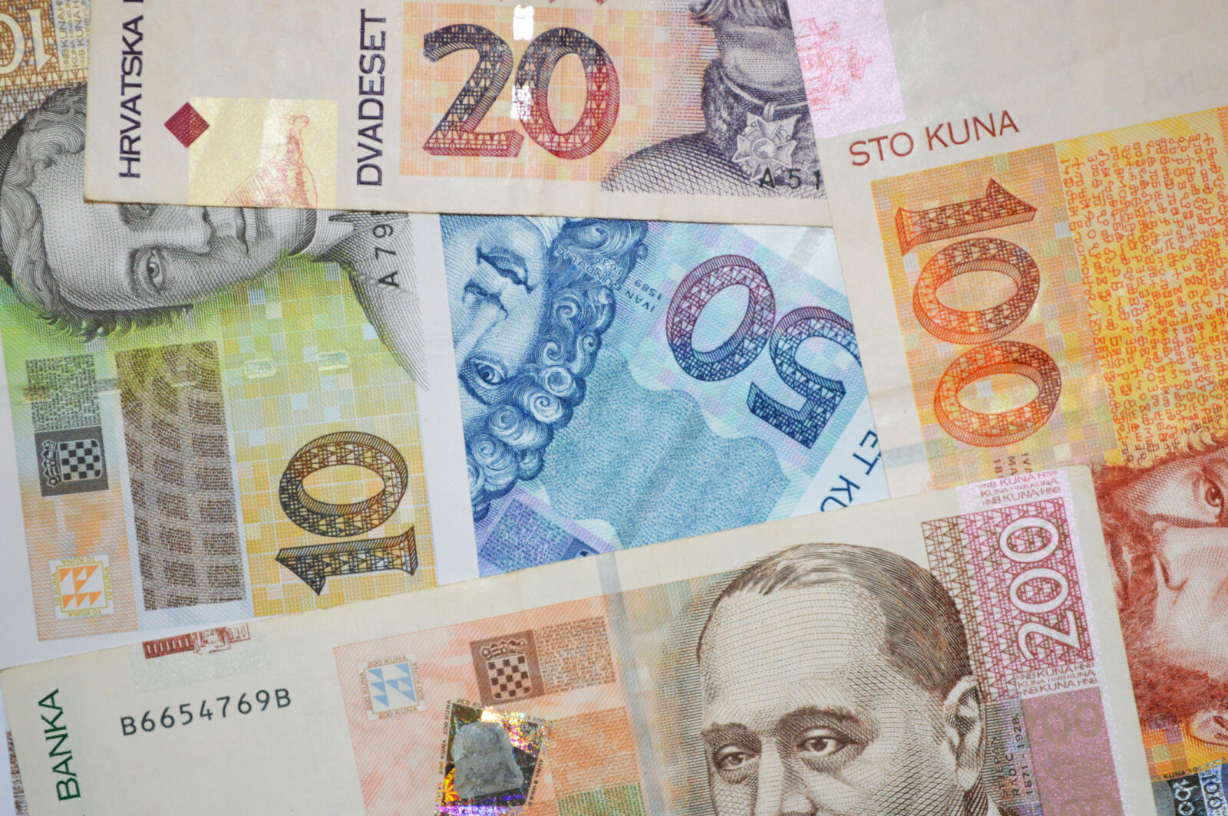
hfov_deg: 28.1
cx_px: 614
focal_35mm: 72
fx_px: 2454
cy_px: 408
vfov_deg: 18.9
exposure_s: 1/60
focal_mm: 48
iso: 1250
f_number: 5.3
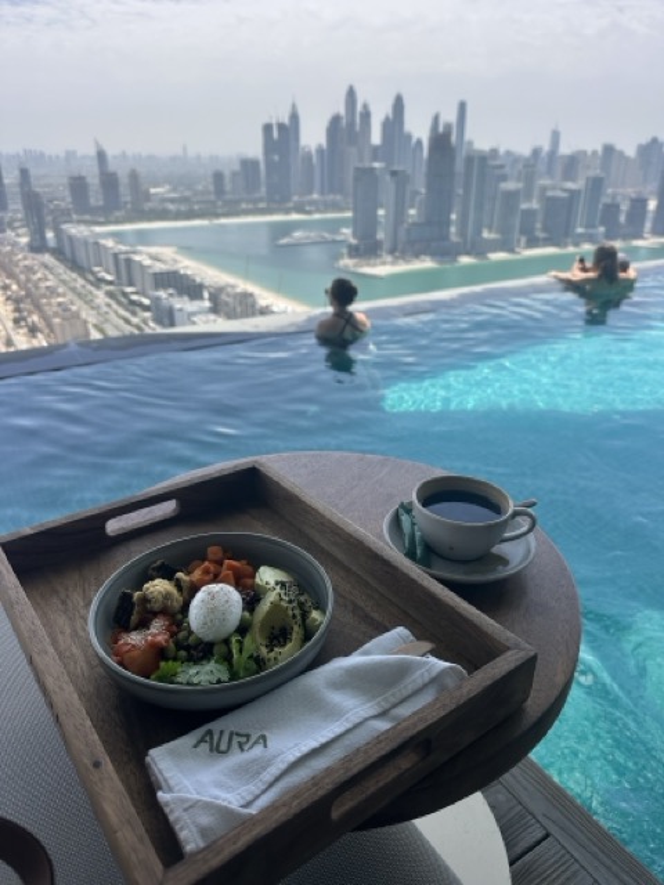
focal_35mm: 24
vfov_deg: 71.6
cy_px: 442
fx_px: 614
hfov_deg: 56.8
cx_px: 332
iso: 80
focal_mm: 6.86
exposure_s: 1/3861
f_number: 1.78
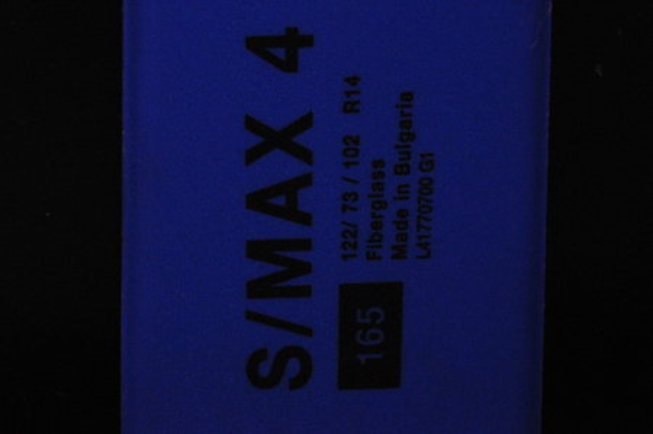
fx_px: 2854
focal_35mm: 158
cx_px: 326
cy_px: 217
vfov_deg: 8.7
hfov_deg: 13.1
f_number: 16
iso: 3200
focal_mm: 105
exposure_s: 1/125
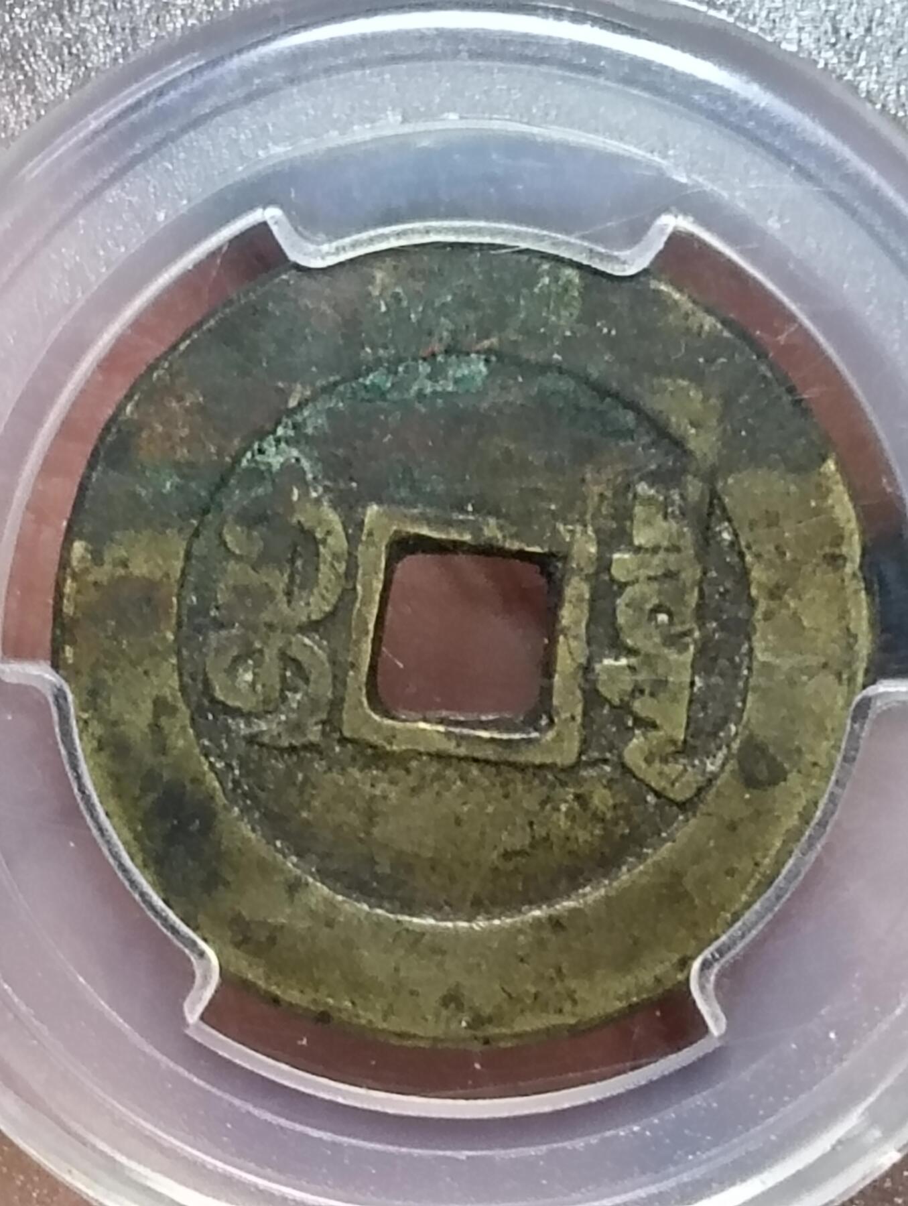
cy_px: 603
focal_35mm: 141
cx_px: 454
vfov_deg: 14.0
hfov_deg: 10.5
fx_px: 4920
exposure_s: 1/33.3
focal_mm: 3.98
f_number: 1.8
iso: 250
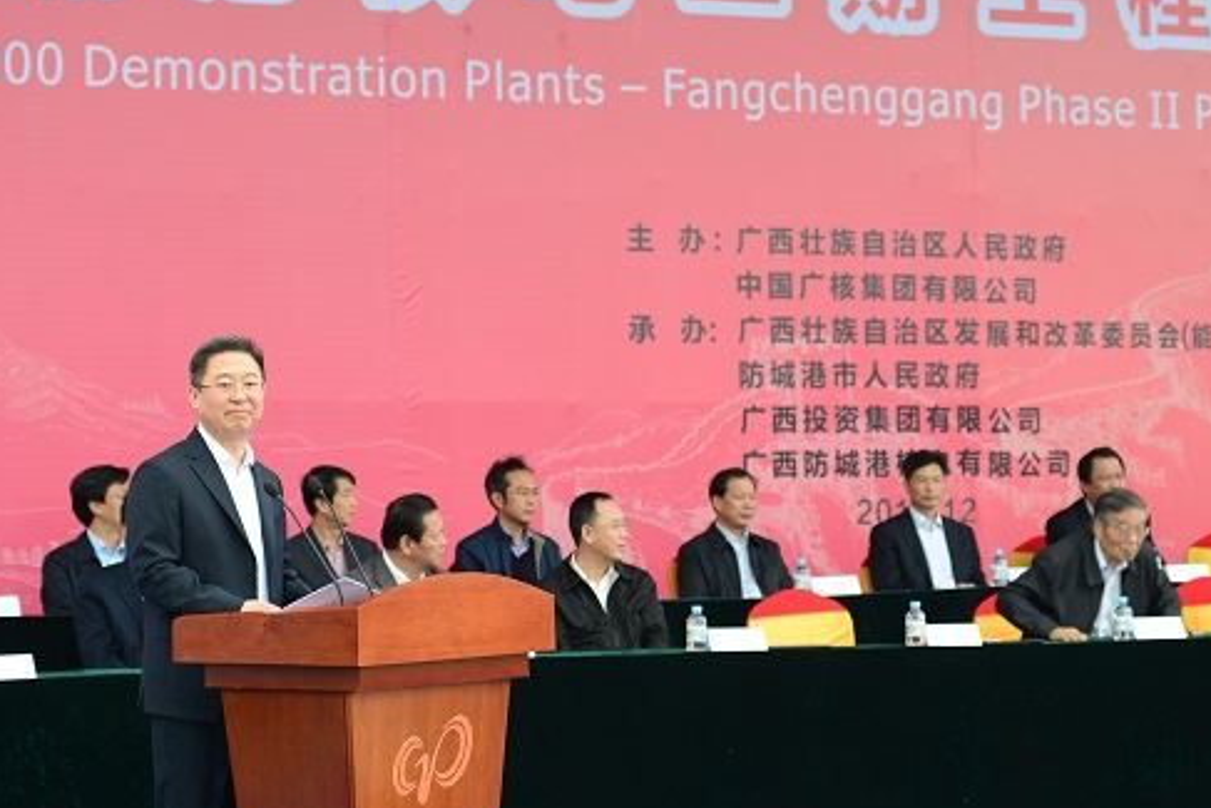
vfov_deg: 11.9
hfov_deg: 17.8
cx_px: 617
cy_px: 312
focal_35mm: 115
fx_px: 3869
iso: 100
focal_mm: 80
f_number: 4
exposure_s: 1/100
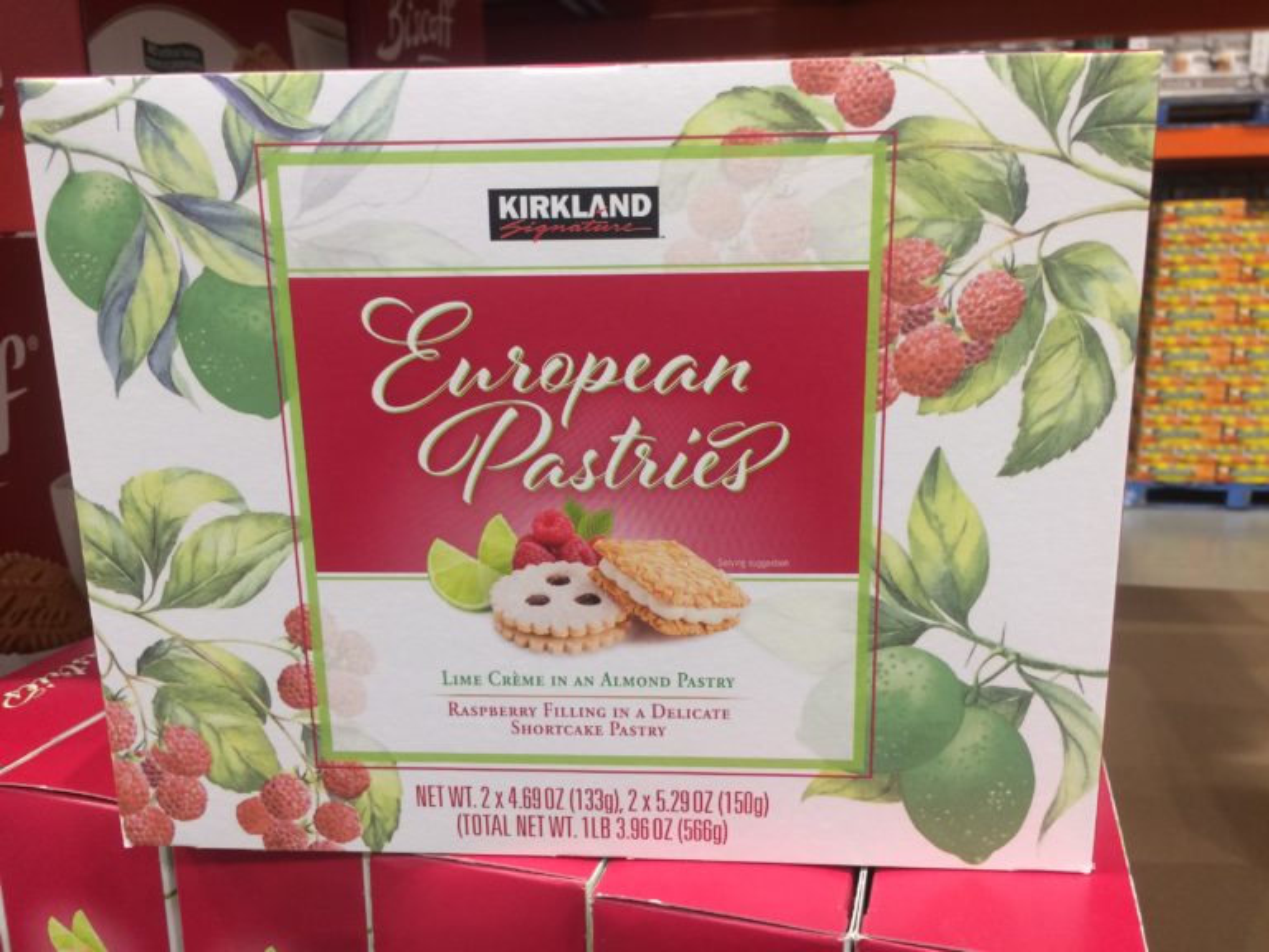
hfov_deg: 61.7
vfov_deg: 48.2
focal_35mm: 29
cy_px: 476
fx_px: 1063
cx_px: 634
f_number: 2.2
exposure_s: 1/30
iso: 64
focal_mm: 4.15
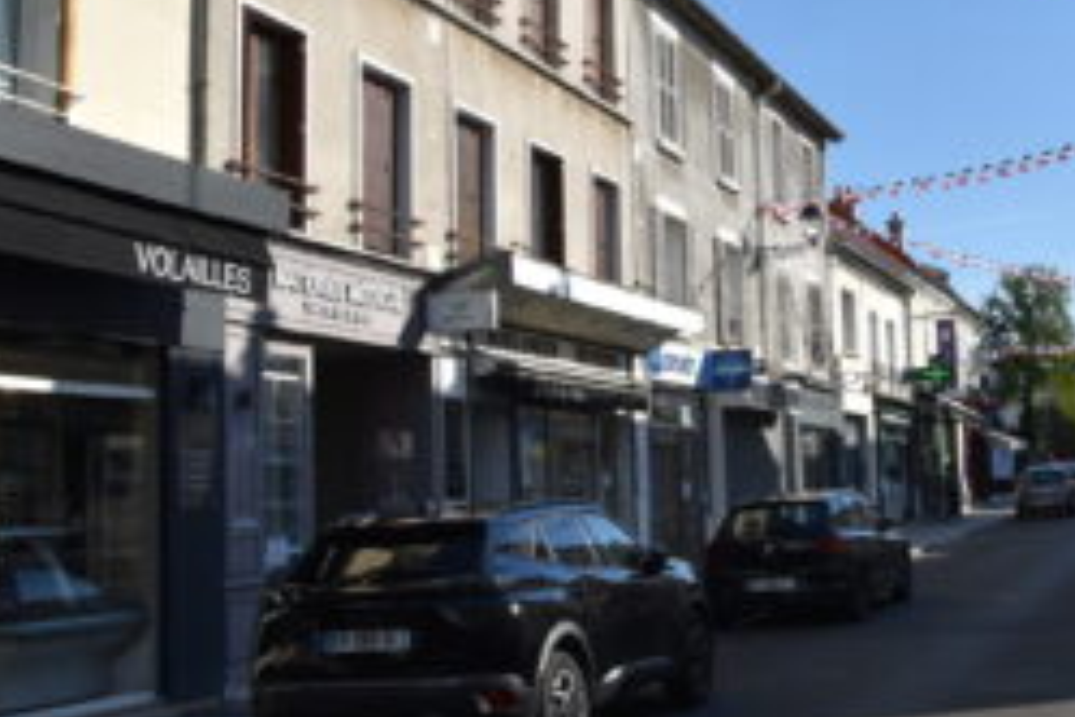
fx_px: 1553
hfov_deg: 37.2
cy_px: 242
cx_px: 812
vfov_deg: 25.9
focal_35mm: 52
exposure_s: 1/400
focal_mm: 18
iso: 200
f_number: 10
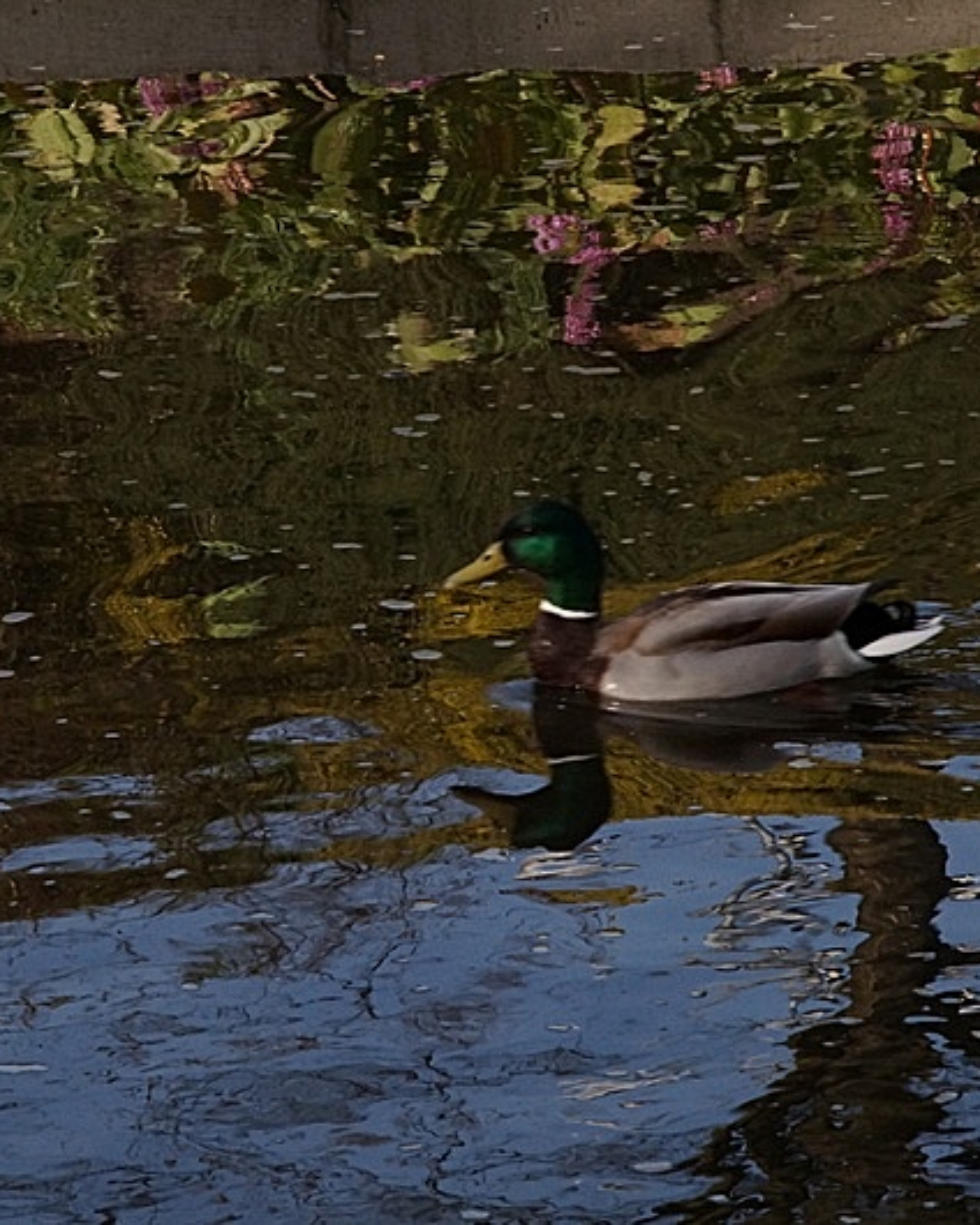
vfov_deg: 7.6
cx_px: 344
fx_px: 9245
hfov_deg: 6.1
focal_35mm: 255
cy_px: 612
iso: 800
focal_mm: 120
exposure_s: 1/60
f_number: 36
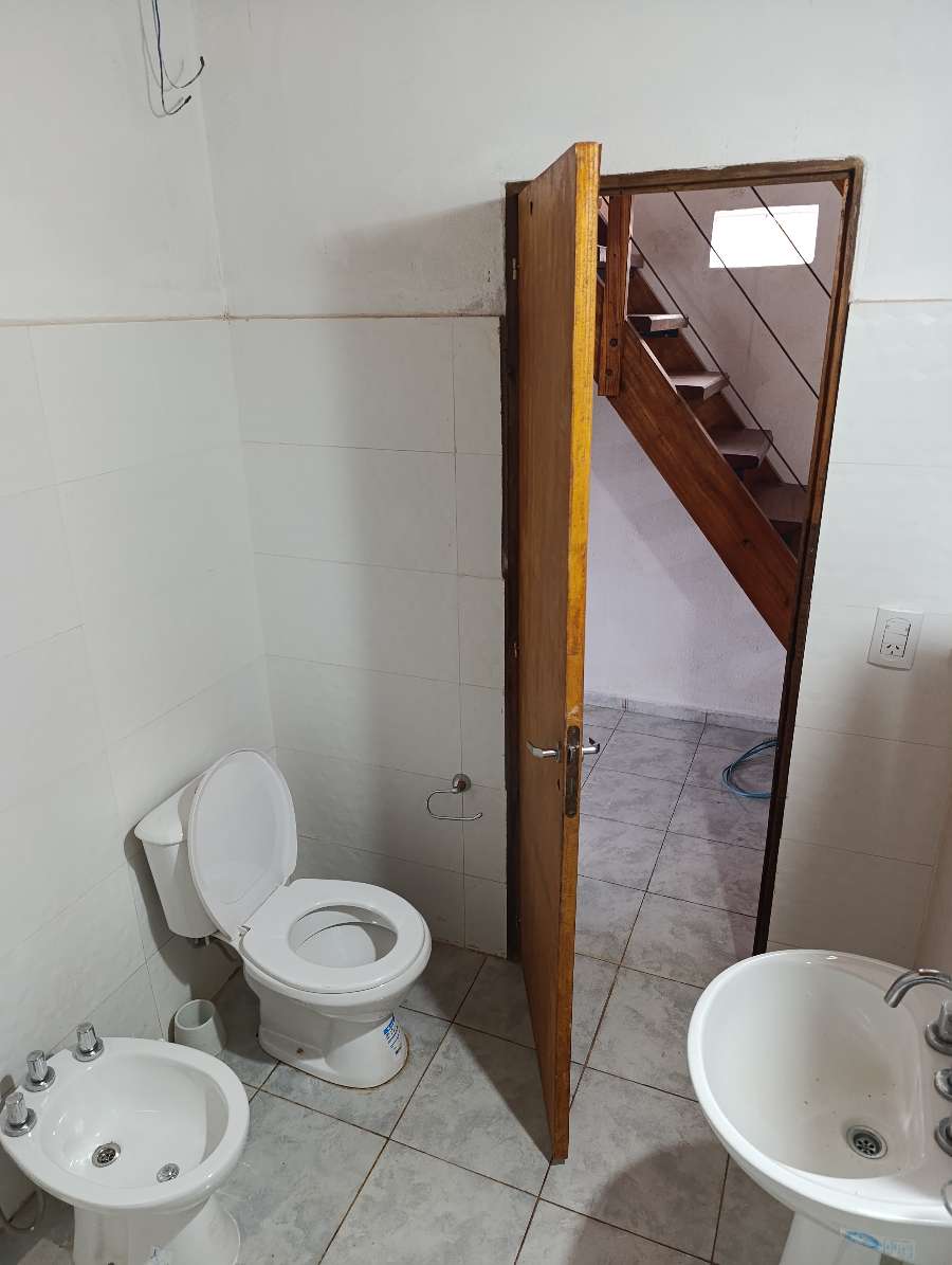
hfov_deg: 59.0
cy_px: 632
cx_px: 476
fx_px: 841
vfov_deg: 73.8
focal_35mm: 23
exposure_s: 1/50
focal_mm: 6.14
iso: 1000
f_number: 1.6
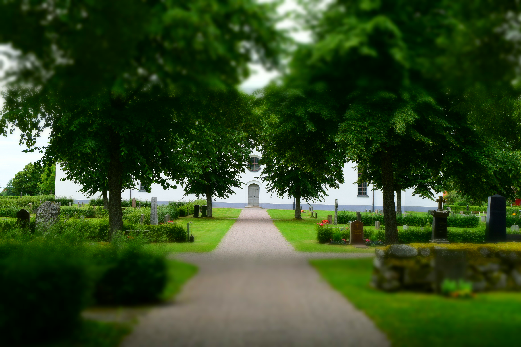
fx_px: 586
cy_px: 174
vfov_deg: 33.0
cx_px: 260
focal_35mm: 40
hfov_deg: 47.9
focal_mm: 27
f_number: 10
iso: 400
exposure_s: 1/200
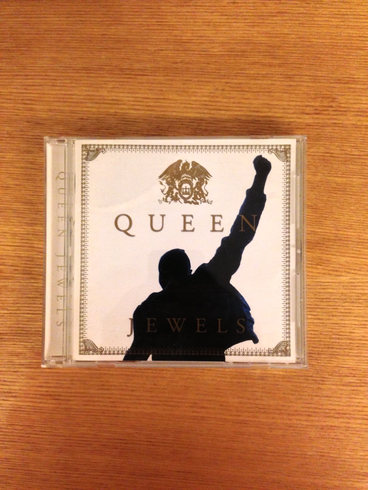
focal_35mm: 33
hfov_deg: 42.9
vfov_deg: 55.4
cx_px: 184
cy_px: 245
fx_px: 468
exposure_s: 1/17
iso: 400
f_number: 2.4
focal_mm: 4.13
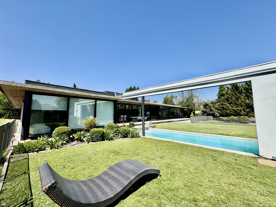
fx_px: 112
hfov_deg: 102.1
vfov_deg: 85.7
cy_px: 104
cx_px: 138
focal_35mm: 14
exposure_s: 1/2083
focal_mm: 2.22
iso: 40
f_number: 2.2
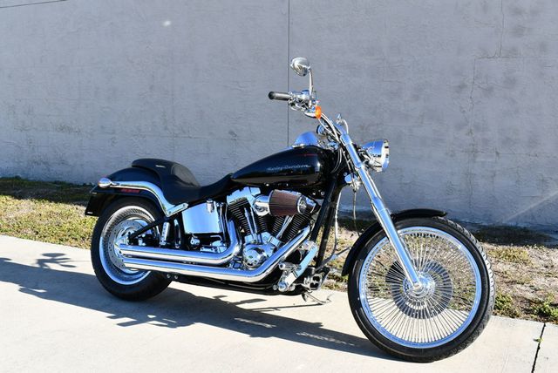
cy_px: 186
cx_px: 279
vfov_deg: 33.5
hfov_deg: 48.4
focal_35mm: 40
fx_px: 621
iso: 180
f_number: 8
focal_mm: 20
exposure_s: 1/250
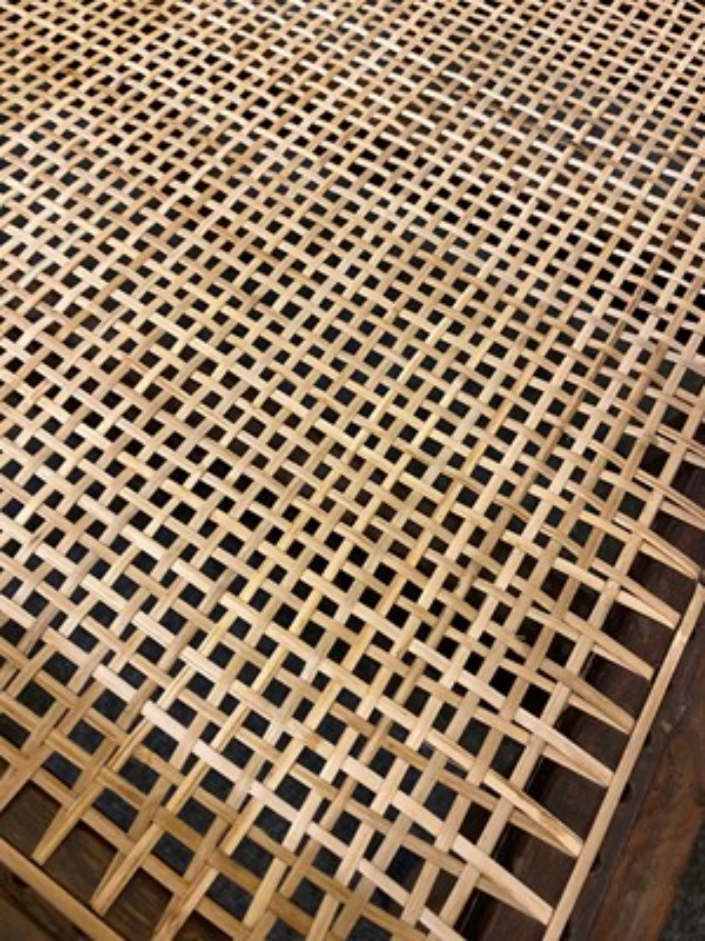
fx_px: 706
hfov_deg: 53.1
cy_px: 470
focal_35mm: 26
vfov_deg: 67.3
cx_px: 352
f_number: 1.8
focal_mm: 4.25
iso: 250
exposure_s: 1/50
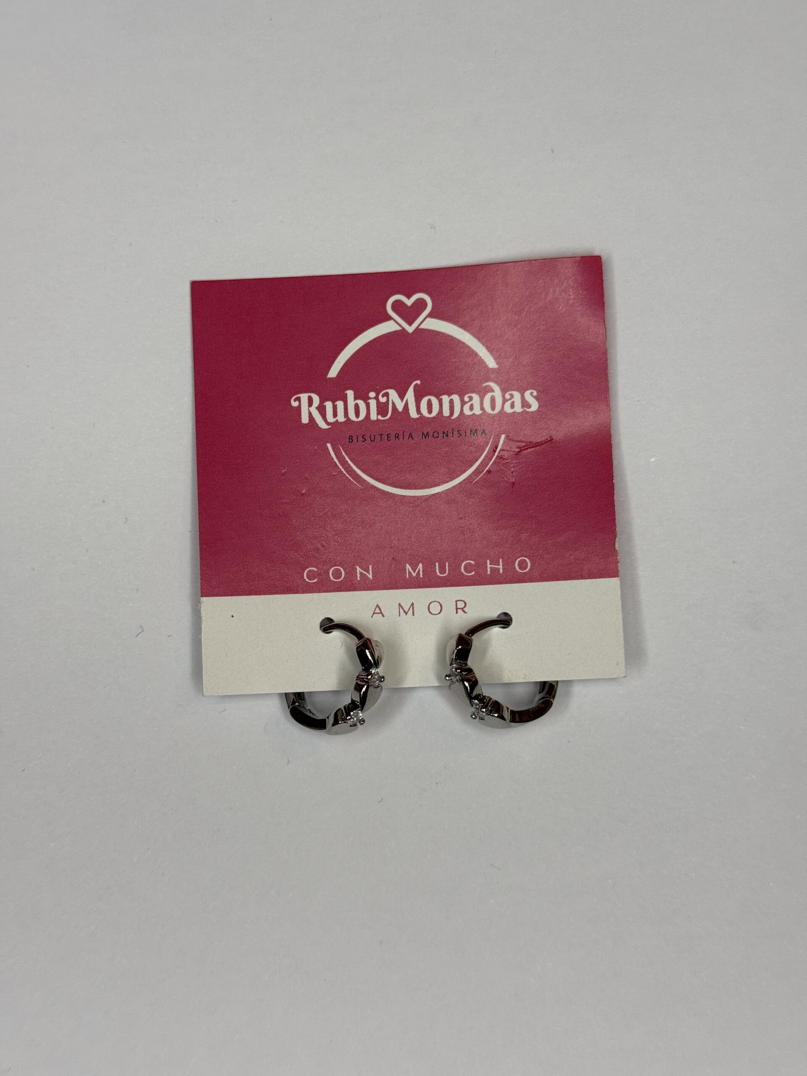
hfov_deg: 30.3
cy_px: 538
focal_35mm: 48
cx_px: 404
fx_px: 1492
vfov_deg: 39.7
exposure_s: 1/100
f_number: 1.78
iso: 80
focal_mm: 6.76
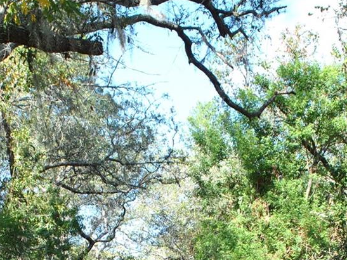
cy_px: 293
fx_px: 762
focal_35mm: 76
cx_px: 189
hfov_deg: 25.7
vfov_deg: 18.6
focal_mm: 18
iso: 140
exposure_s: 1/125
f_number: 5.6
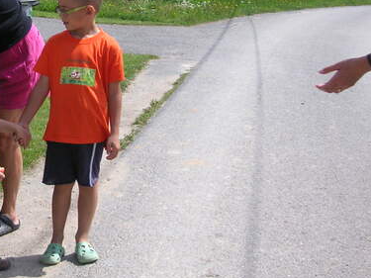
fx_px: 846
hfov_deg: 23.8
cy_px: 57
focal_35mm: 79
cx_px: 8
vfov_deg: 18.5
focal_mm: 6.1
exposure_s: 1/180
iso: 50
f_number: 6.7
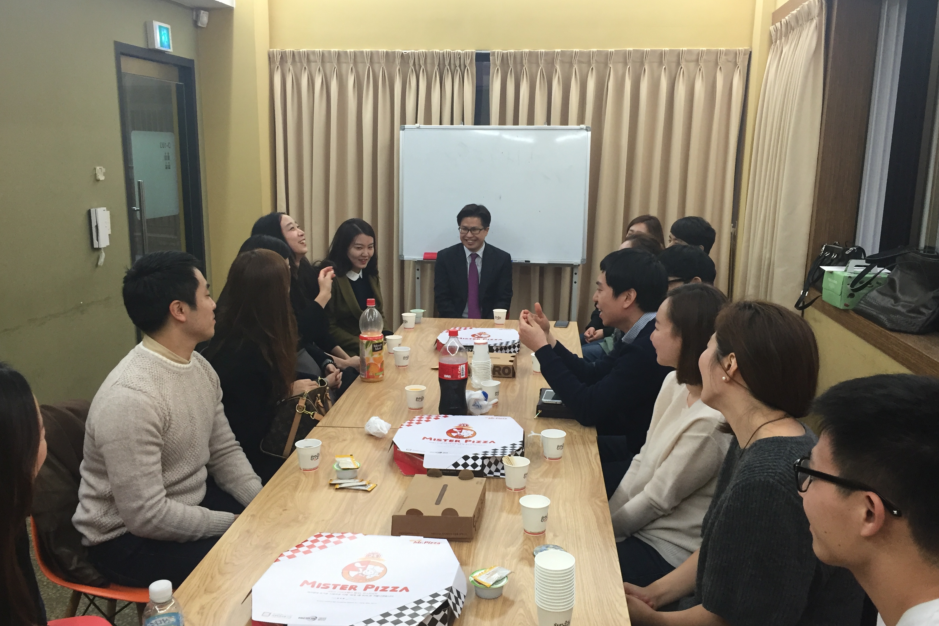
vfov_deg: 42.3
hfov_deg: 60.3
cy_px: 326
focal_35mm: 31
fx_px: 808
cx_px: 473
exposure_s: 1/30
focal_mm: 4.15
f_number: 2.2
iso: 50
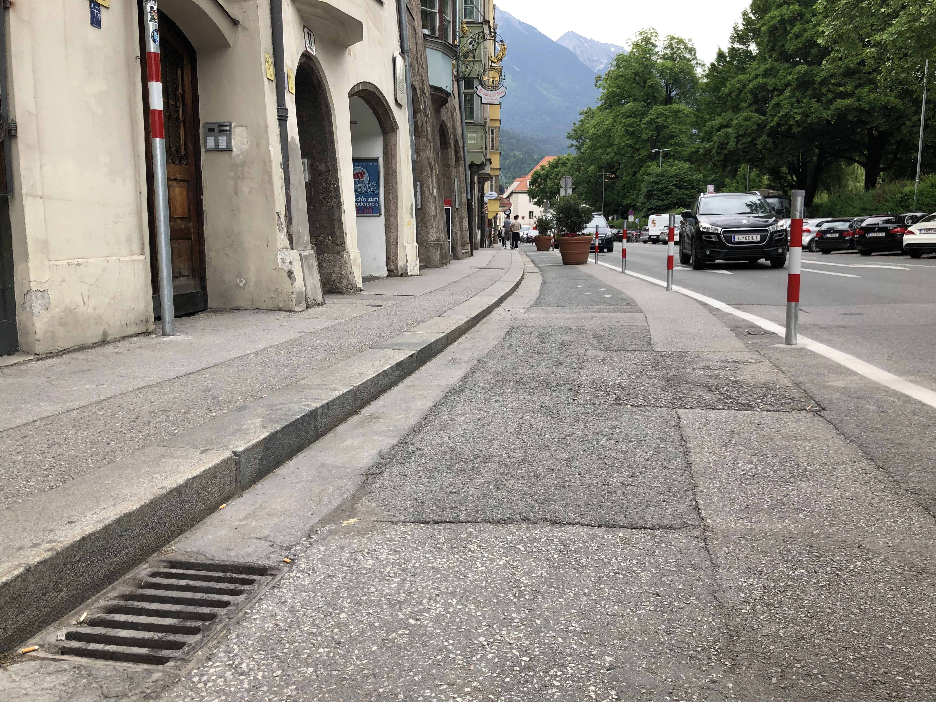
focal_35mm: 28
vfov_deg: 49.7
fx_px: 757
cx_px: 468
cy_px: 351
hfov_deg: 63.4
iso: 20
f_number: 1.8
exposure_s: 1/539
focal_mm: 4
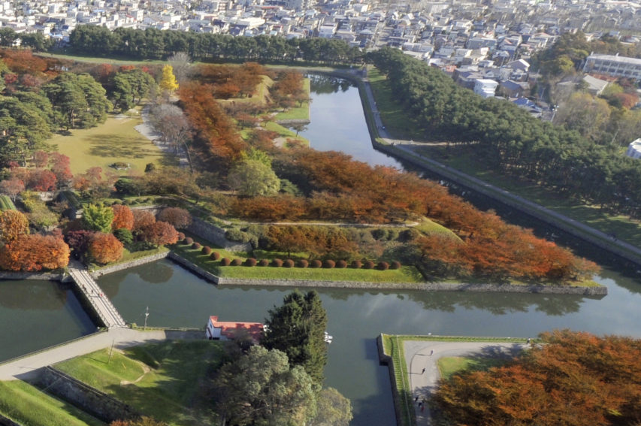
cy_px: 343
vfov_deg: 35.6
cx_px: 6
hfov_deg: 45.3
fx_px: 640
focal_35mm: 36
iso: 200
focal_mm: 10
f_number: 8
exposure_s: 1/320
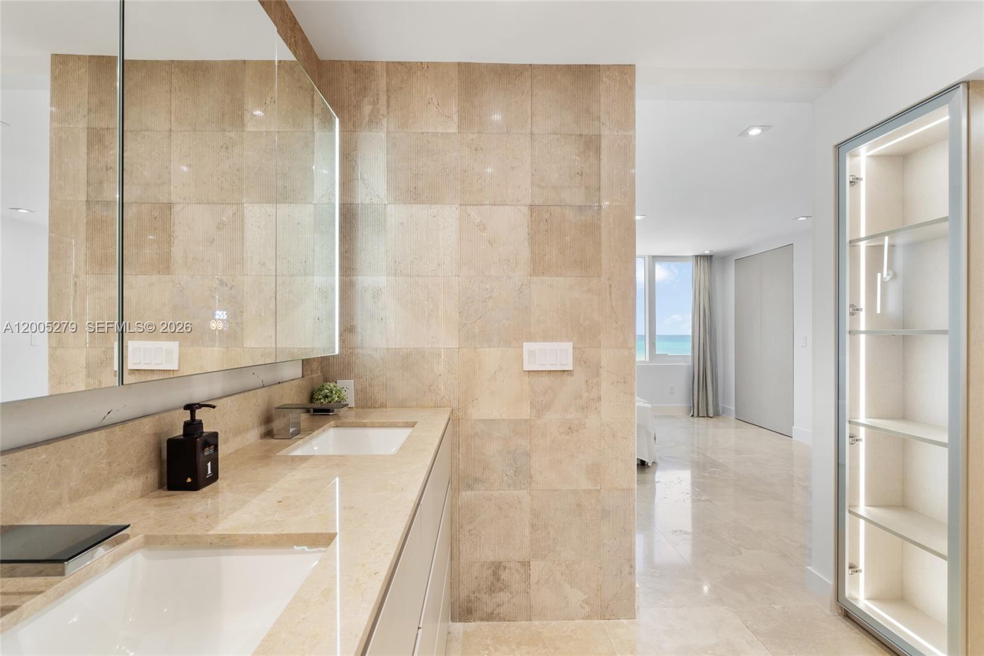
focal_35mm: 16
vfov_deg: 73.7
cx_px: 492
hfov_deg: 96.7
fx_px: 437
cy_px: 328
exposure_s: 1/10
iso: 250
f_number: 9
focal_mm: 16
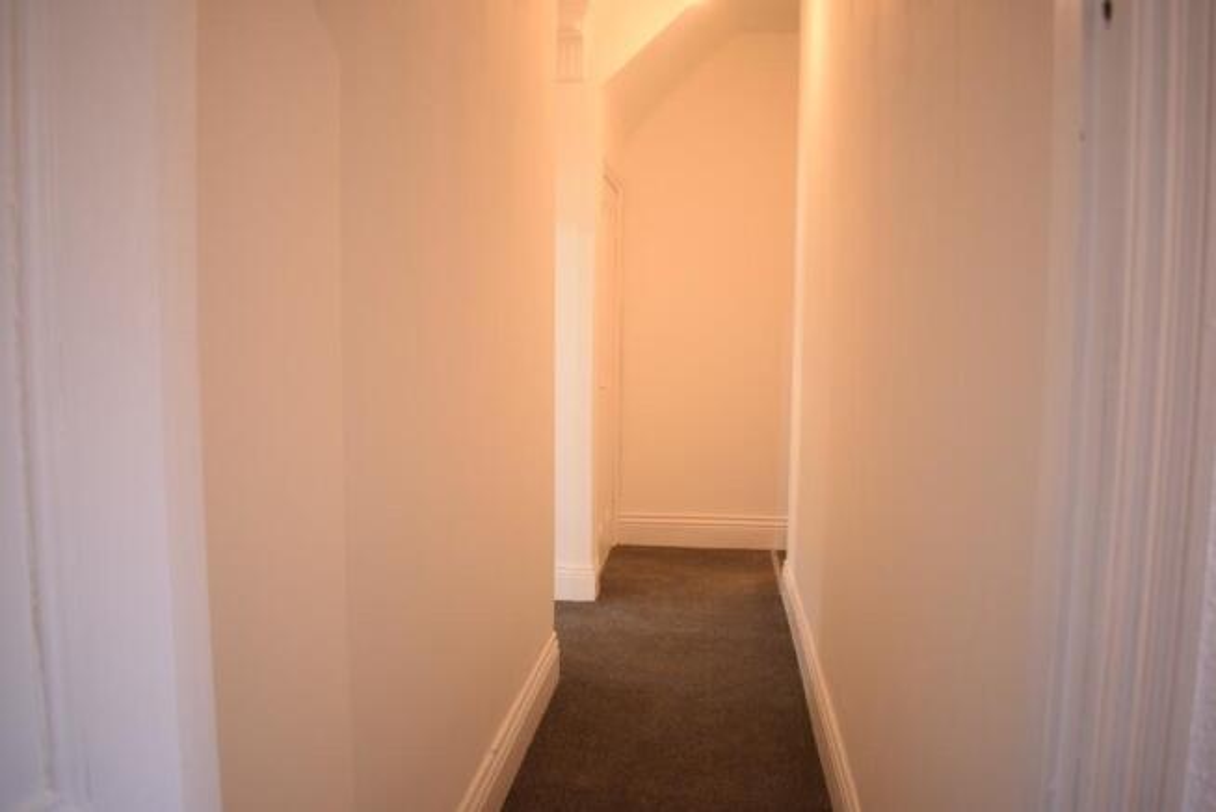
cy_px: 406
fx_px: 913
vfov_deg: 48.0
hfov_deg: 67.3
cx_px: 608
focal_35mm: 27
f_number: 3.5
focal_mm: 18
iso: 720
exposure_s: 1/30
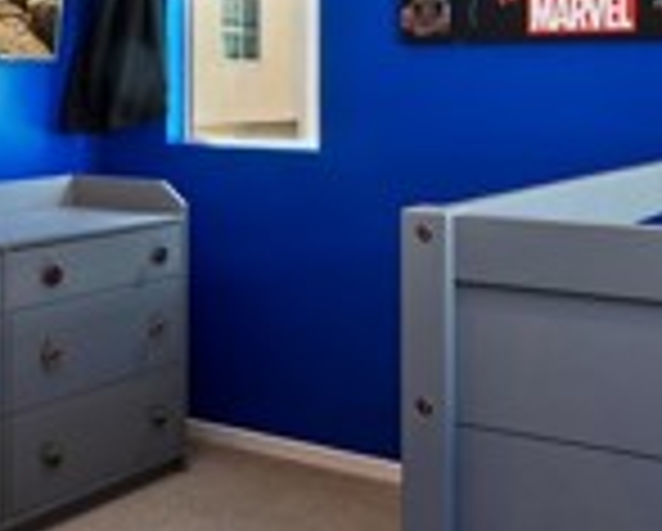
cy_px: 130
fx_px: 1118
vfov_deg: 26.4
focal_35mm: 57
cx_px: 234
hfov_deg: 32.8
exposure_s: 1/10
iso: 500
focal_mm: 14
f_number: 10
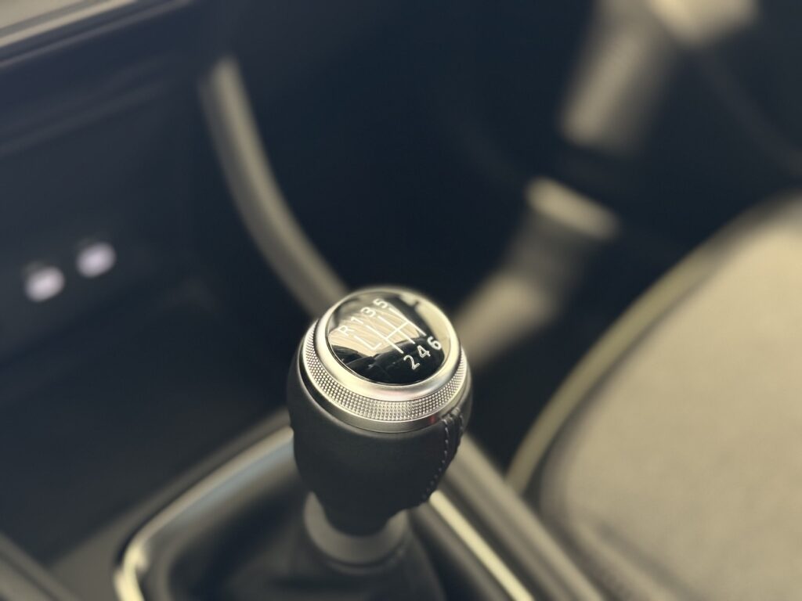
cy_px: 300
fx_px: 1112
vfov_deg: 30.3
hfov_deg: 39.7
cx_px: 401
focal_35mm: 48
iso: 640
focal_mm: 6.76
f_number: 1.78
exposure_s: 1/20
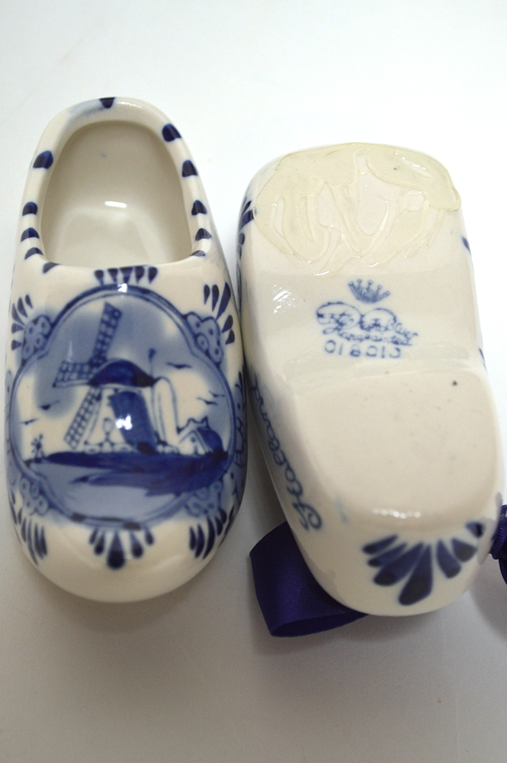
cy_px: 382
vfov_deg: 29.9
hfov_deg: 20.1
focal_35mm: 68
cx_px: 254
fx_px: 1428
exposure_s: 1/30
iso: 400
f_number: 5.3
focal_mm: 45
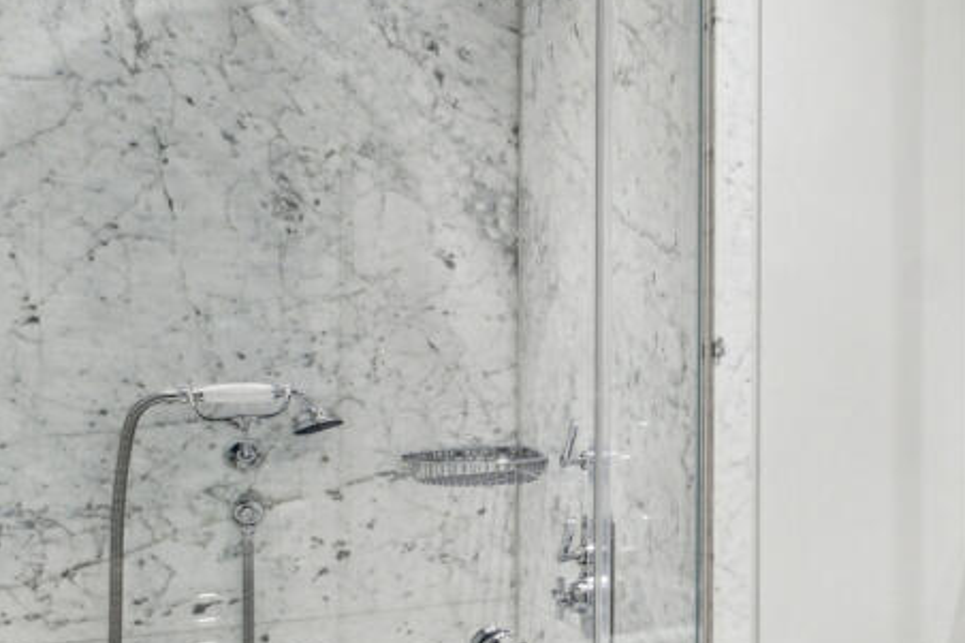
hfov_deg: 44.7
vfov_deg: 38.5
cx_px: 1023
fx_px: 911
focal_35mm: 34
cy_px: 411
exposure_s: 1/8
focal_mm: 10
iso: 640
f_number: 8
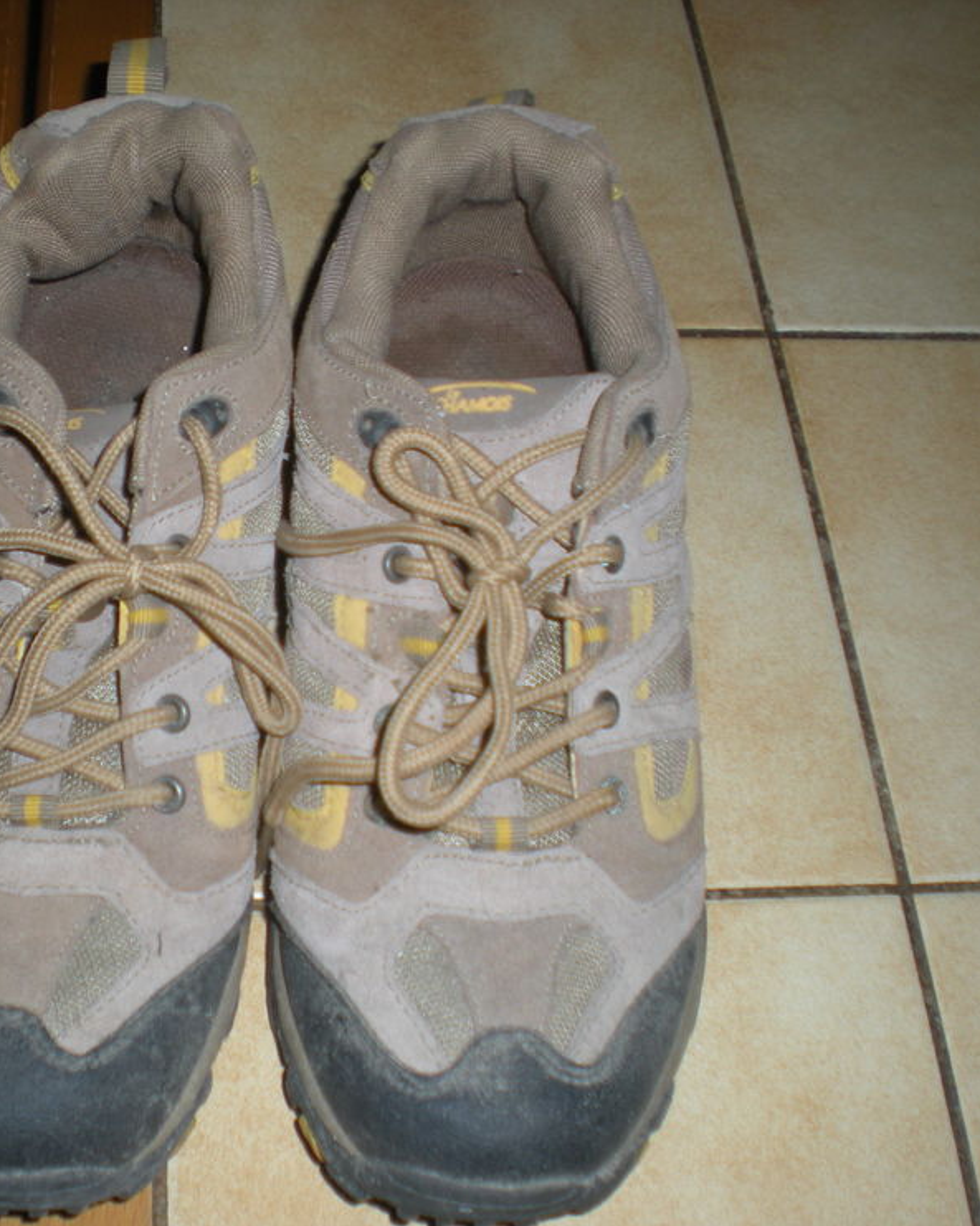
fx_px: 1814
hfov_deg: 30.1
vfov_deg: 37.4
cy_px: 618
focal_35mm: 50
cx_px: 344
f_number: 3.1
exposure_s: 1/60
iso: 64
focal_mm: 6.3
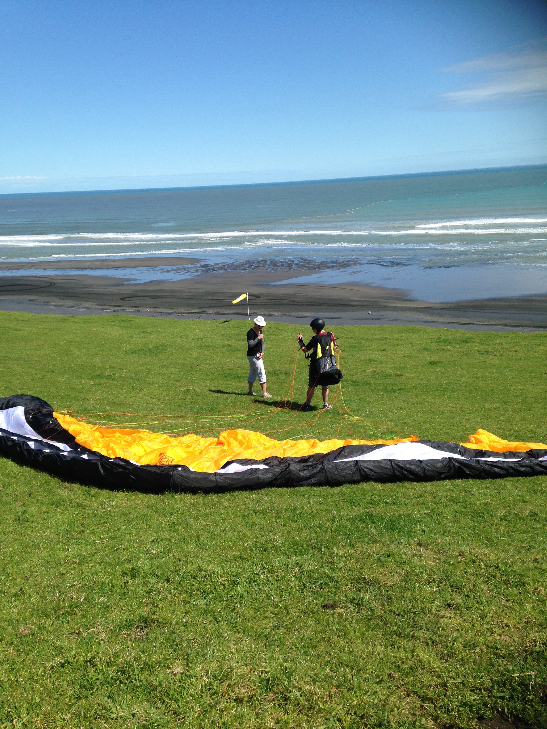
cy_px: 364
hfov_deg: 42.9
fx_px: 695
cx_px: 274
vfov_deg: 55.4
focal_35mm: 33
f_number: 2.4
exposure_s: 1/1808
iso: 50
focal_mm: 4.12
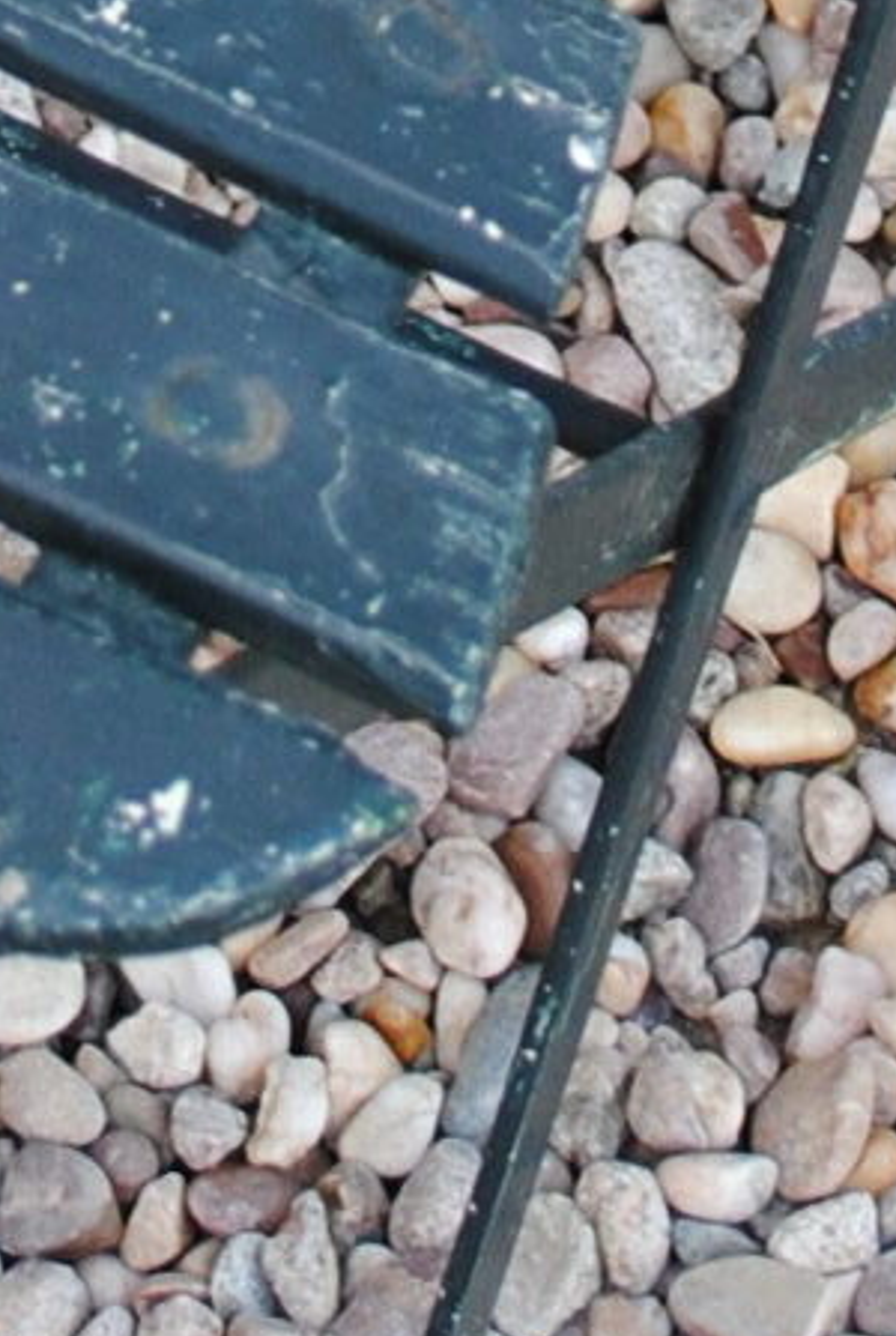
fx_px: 8658
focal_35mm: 233
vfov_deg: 8.5
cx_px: 200
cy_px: -1013
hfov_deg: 5.9
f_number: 5
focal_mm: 24
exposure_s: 1/100
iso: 200
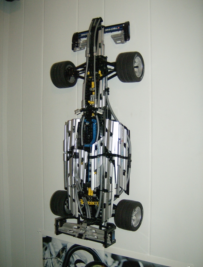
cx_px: 102
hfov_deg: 40.0
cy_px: 134
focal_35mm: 36
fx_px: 279
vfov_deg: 51.1
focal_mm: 6
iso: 200
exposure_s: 1/60
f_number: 2.8
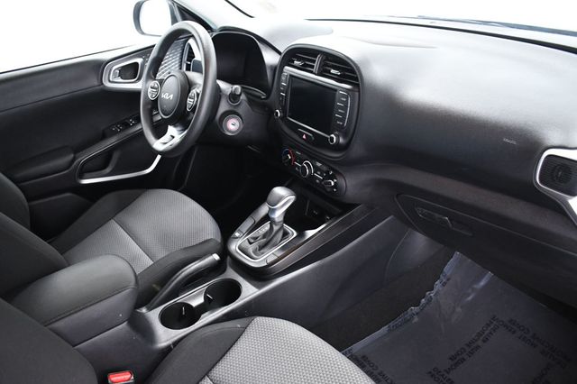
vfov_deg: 47.9
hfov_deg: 67.4
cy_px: 192
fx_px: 433
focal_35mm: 27
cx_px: 288
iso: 2500
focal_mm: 18
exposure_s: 1/80
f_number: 4.5
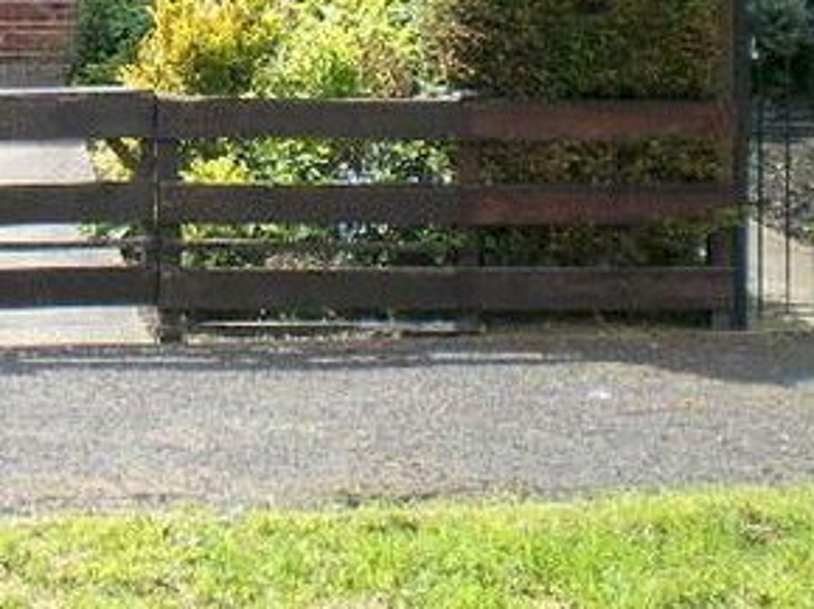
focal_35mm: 87
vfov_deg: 16.3
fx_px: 2044
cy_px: -114
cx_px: 28
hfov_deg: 21.8
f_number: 4.6
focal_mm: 6.3
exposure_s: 1/160
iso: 64
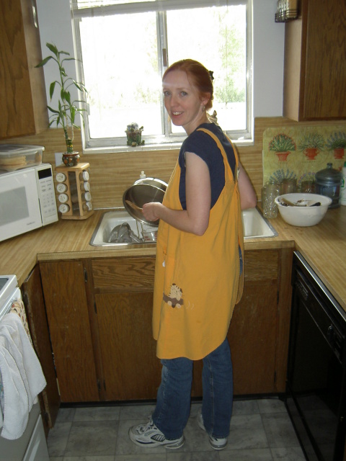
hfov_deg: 41.8
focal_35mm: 34
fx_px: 453
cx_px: 173
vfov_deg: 54.0
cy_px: 230
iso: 100
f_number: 2.8
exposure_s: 1/60
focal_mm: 5.6
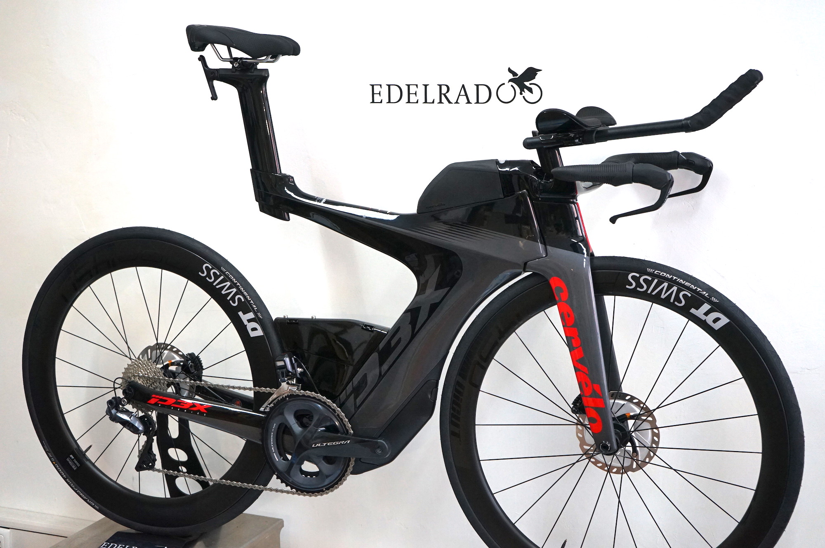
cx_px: 412
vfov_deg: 25.0
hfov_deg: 36.9
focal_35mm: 54
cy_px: 274
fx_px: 1236
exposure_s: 1/160
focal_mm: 54
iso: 2000
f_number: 5
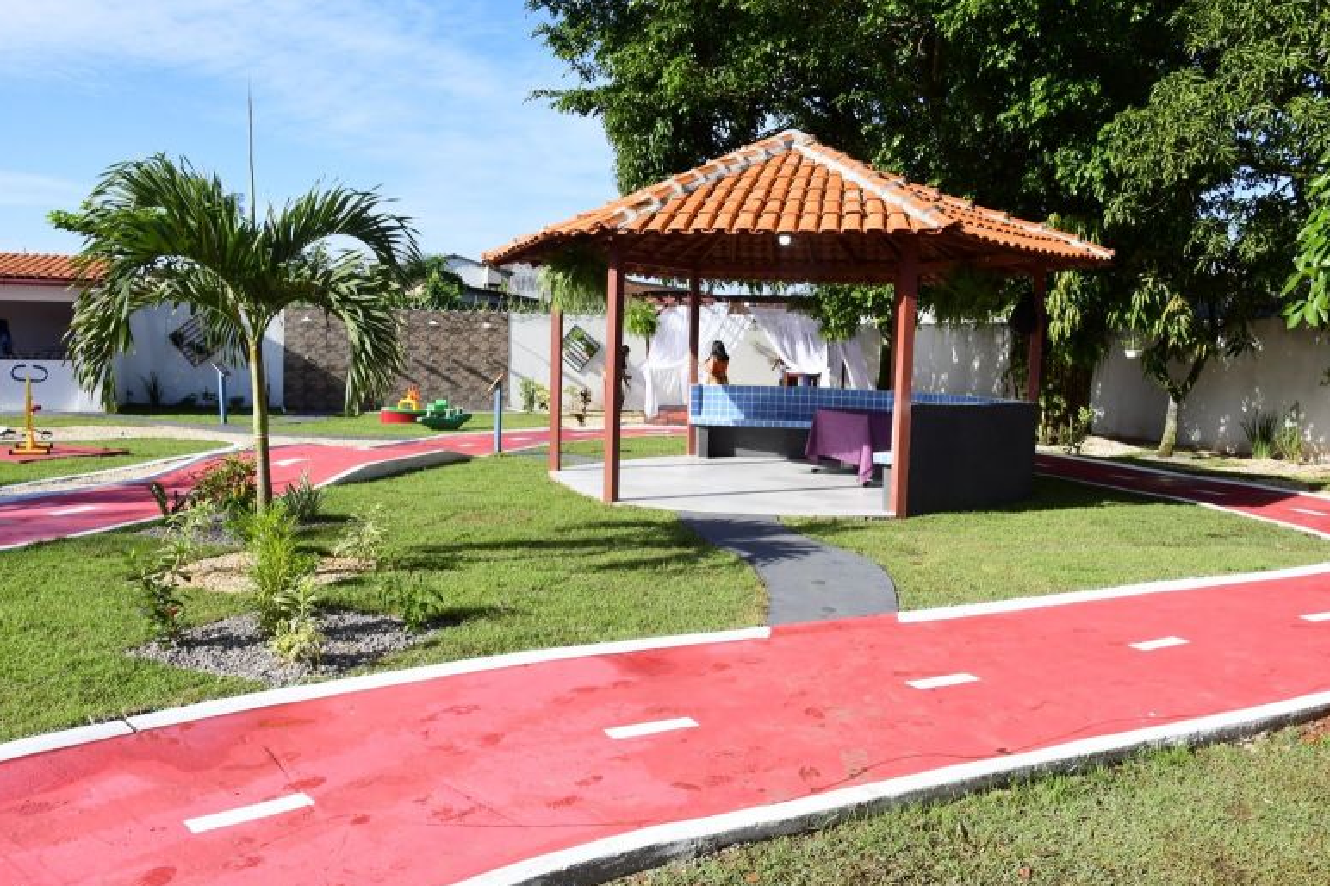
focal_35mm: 28
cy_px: 446
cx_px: 674
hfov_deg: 65.5
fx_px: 1034
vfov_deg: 46.4
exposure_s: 1/500
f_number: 11
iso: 1000
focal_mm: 18
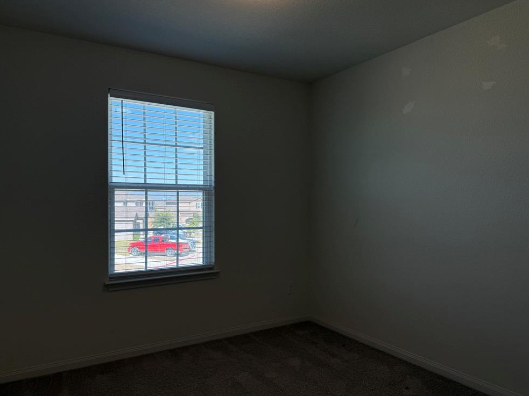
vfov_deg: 54.9
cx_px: 255
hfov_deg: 69.4
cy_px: 200
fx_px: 382
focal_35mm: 25
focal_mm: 6.76
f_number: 1.78
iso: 100
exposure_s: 1/660
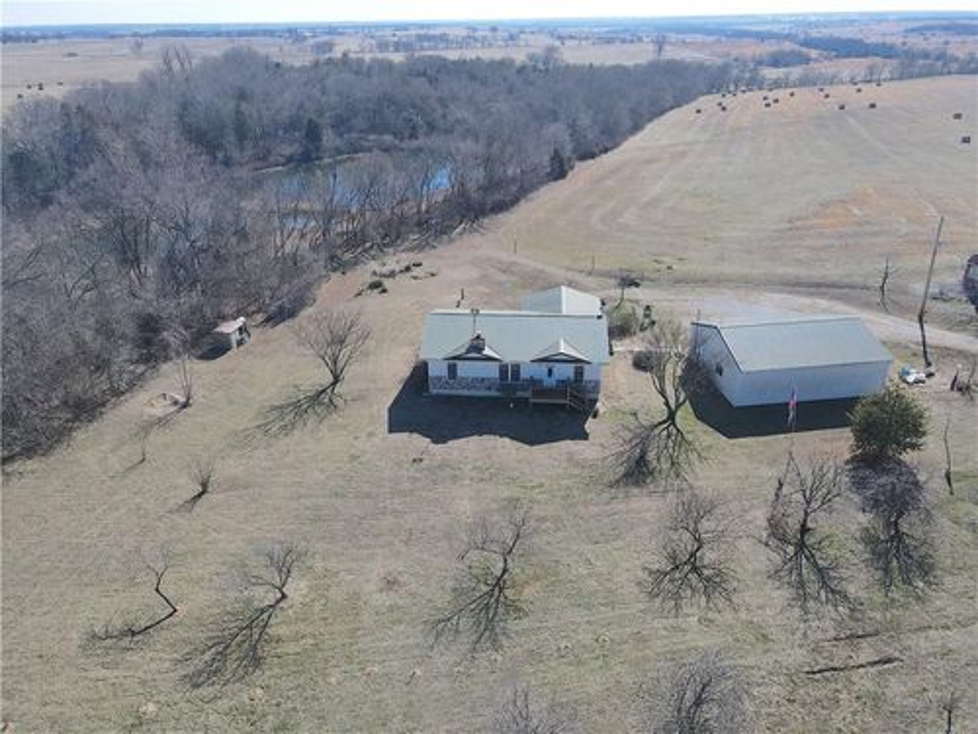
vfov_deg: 56.8
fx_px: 678
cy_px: 367
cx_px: 489
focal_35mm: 24
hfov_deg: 71.6
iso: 100
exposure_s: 1/500
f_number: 2.8
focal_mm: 4.5
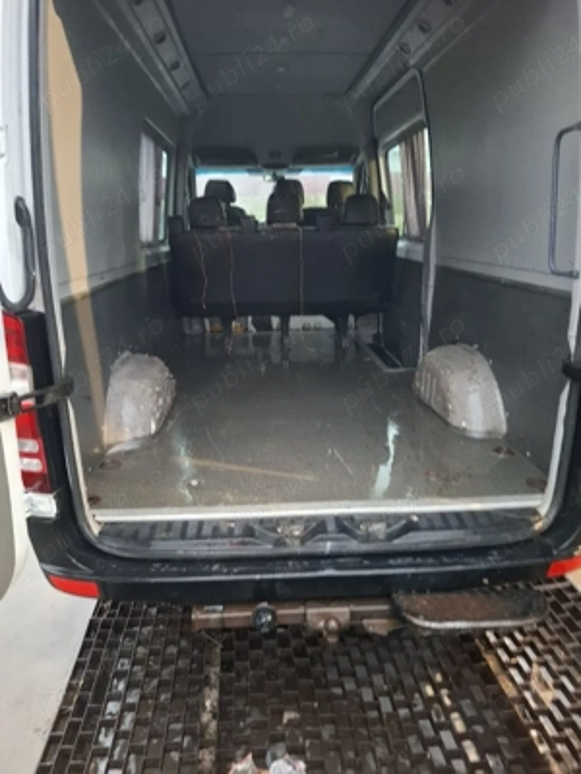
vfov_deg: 73.9
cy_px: 387
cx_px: 290
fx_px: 515
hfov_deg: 58.9
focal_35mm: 23
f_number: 1.8
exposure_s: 1/25
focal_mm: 5.54
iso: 640
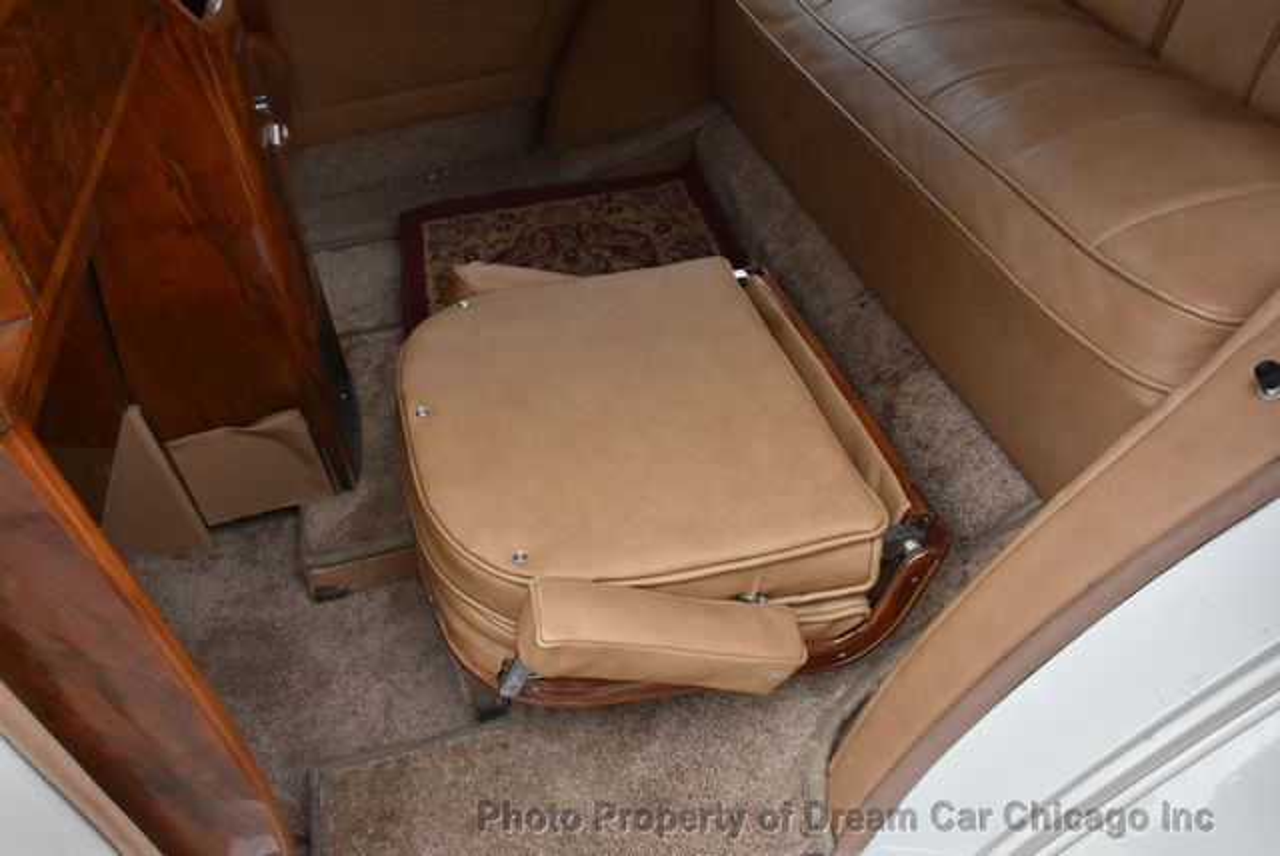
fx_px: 961
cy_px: 428
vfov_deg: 48.0
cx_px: 640
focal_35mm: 27
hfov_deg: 67.3
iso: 800
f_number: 8
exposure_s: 1/400
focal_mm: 18
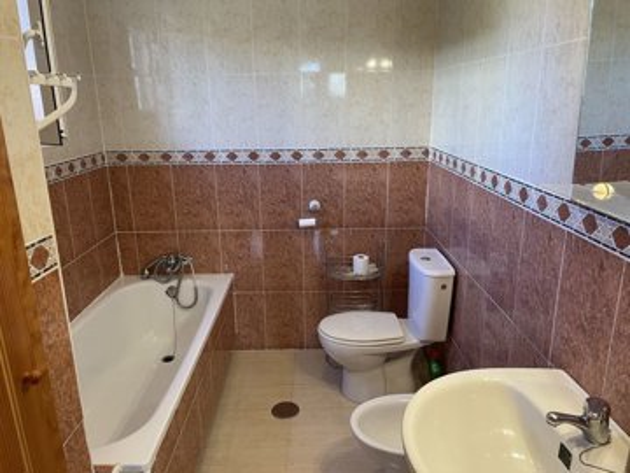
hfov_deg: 67.3
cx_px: 315
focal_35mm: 26
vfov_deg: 53.1
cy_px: 236
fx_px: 473
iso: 100
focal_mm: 4.2
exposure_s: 1/50
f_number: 1.6
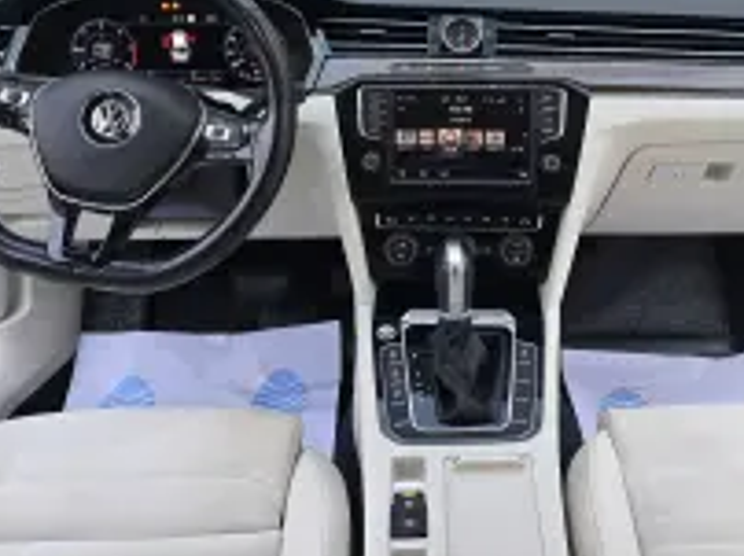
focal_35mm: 41
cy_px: 96
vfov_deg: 33.8
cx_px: 464
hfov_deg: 45.4
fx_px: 880
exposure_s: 1/50
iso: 160
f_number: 1.7
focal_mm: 6.3
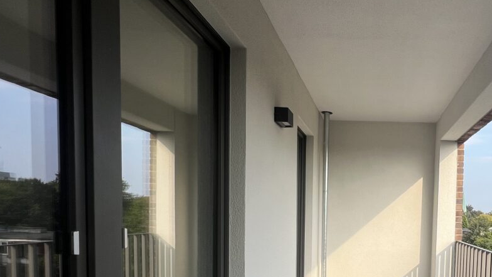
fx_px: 339
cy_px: 232
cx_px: 382
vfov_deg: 41.9
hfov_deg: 66.4
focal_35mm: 26
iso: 32
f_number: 1.8
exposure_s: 1/602
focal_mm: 1.57
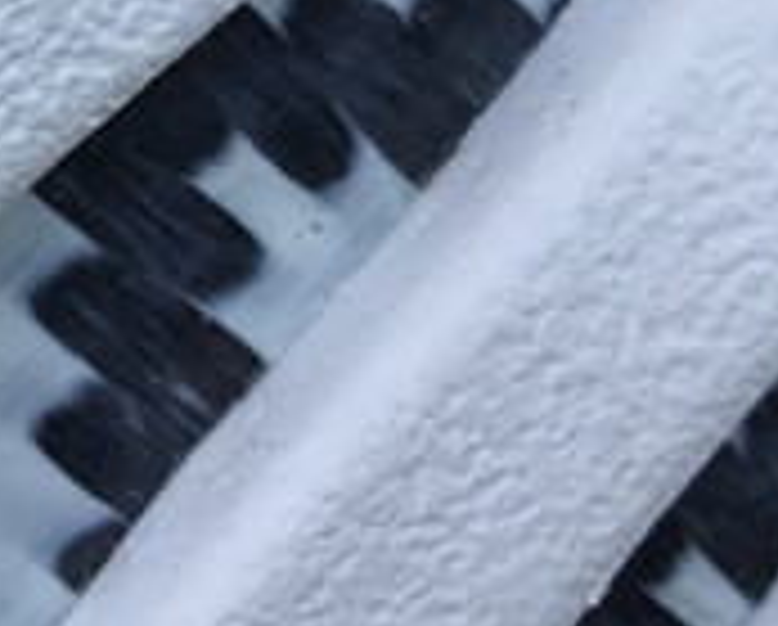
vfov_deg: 9.7
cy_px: -223
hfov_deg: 11.4
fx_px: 3621
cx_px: -603
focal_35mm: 157
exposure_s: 1/292
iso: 25
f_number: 2.4
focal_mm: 3.3
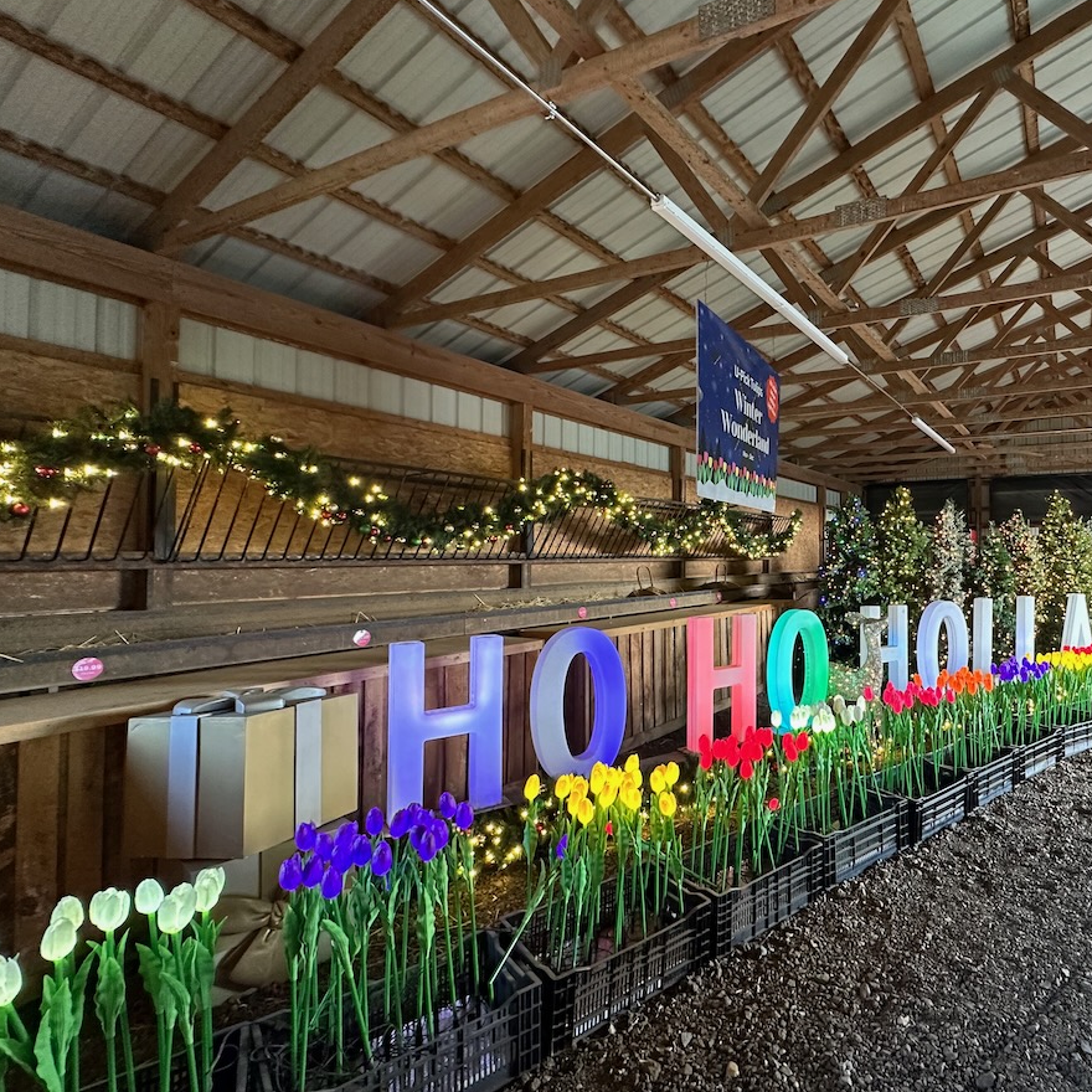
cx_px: 788
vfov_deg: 80.7
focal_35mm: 18
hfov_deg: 76.1
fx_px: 642
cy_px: 537
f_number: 2.2
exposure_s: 1/60
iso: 400
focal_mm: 2.22
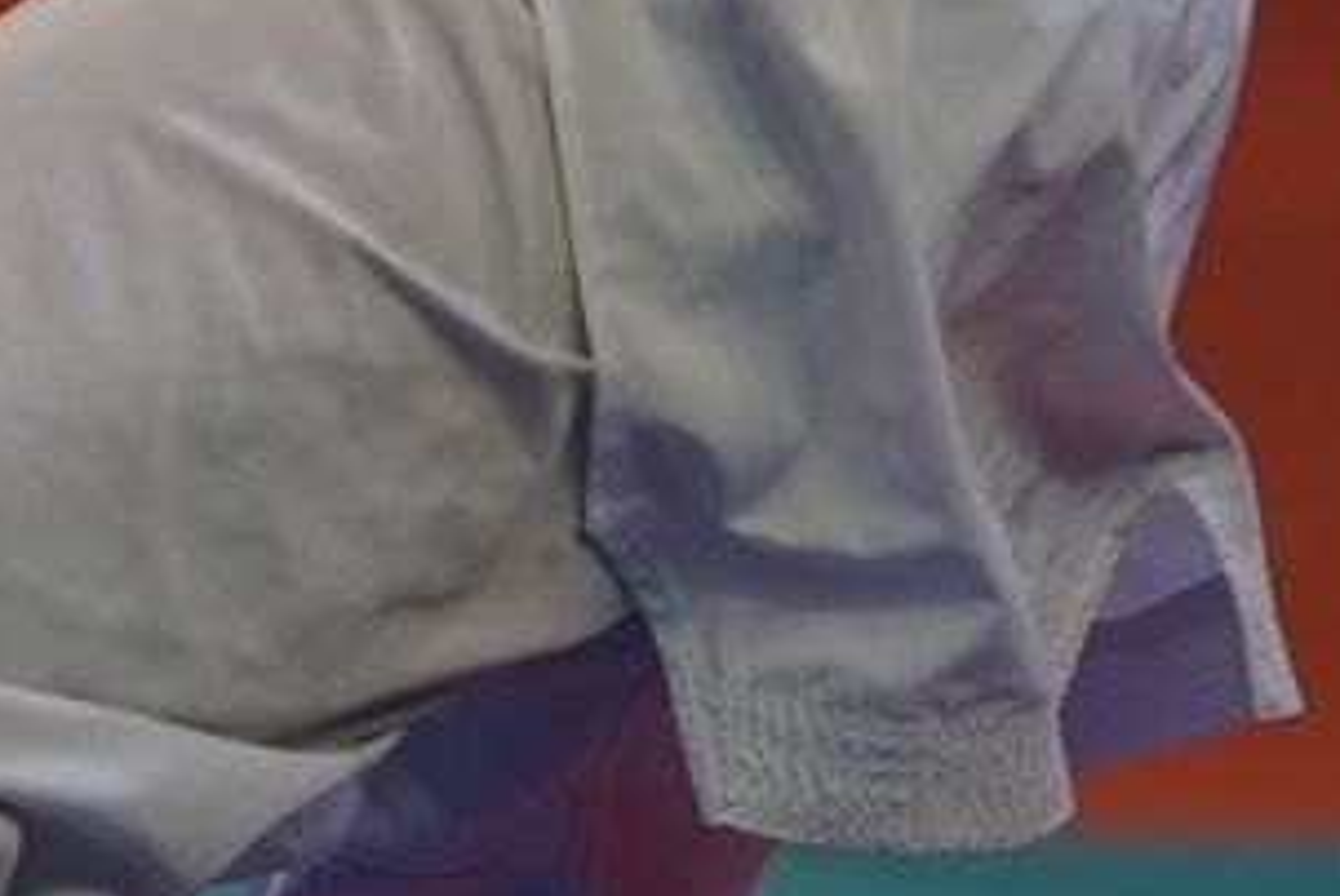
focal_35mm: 1125
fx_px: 41914
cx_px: -1065
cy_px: -861
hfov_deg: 1.8
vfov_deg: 1.2
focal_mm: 189
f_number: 2.8
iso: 500
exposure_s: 1/1000
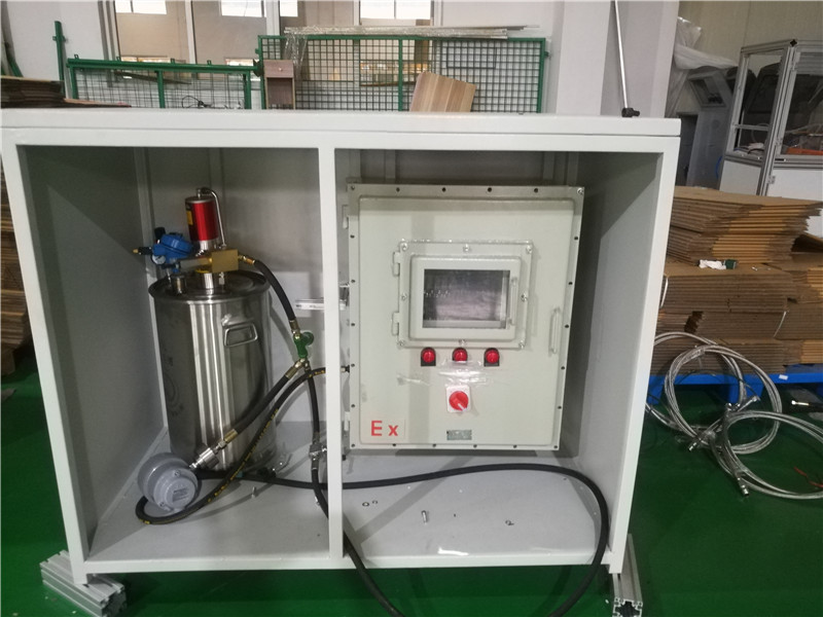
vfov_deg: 53.1
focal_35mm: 26
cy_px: 308
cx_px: 412
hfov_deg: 67.3
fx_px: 618
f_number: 2.2
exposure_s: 1/14.3
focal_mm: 3.83
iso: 800
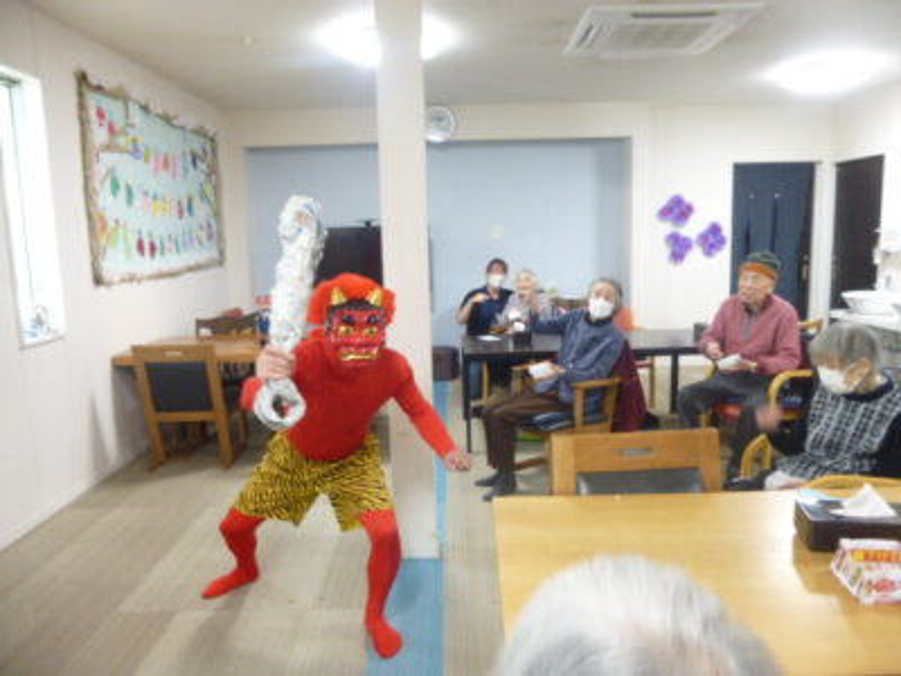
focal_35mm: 25
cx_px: 450
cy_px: 338
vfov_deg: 54.9
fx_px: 651
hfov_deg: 69.4
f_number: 3.1
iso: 400
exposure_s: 1/20
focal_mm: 4.5
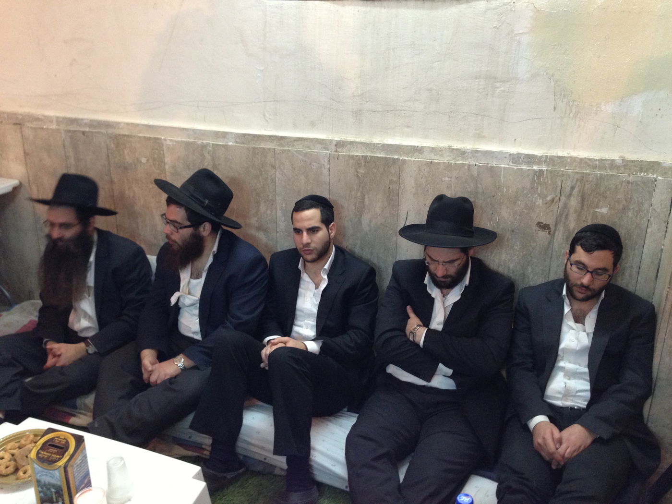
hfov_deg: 55.4
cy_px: 252
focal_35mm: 33
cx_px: 336
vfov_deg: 42.9
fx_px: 641
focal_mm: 4.13
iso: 250
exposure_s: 1/20
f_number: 2.4
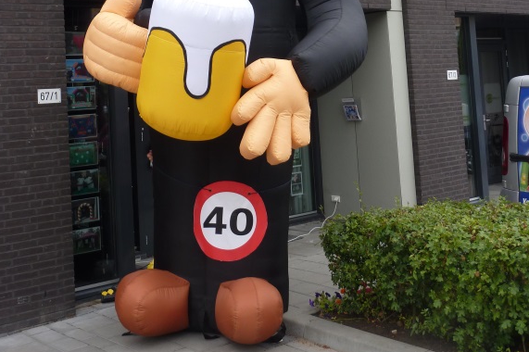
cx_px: 264
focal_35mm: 56
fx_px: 822
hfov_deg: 35.7
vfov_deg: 23.4
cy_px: 18
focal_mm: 6.5
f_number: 4
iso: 80
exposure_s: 1/125
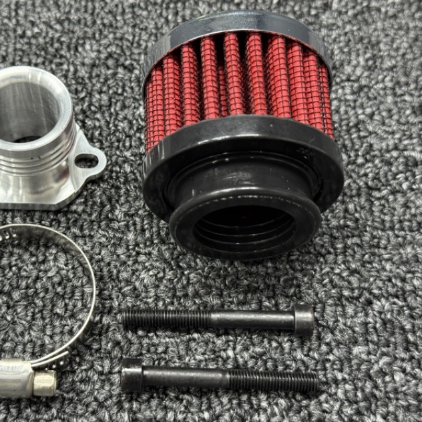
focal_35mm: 57
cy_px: 211
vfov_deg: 30.0
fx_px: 786
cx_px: 155
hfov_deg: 29.9
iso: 250
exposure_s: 1/50
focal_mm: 6.76
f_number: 1.78
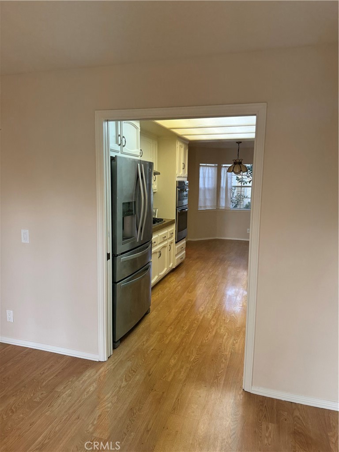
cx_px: 170
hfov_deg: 56.8
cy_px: 226
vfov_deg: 71.6
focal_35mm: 24
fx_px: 313
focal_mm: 6.76
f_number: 1.78
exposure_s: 1/120
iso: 160
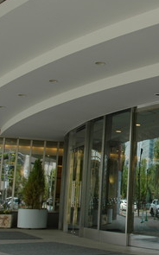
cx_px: 205
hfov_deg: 21.1
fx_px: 389
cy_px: 126
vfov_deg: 36.3
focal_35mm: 56
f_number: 5.6
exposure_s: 1/125
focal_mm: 18
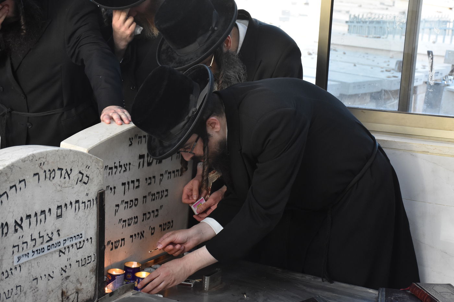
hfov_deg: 28.1
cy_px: 151
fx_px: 908
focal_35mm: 72
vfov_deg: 18.9
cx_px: 227
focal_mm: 48
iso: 1600
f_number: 8
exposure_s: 1/100
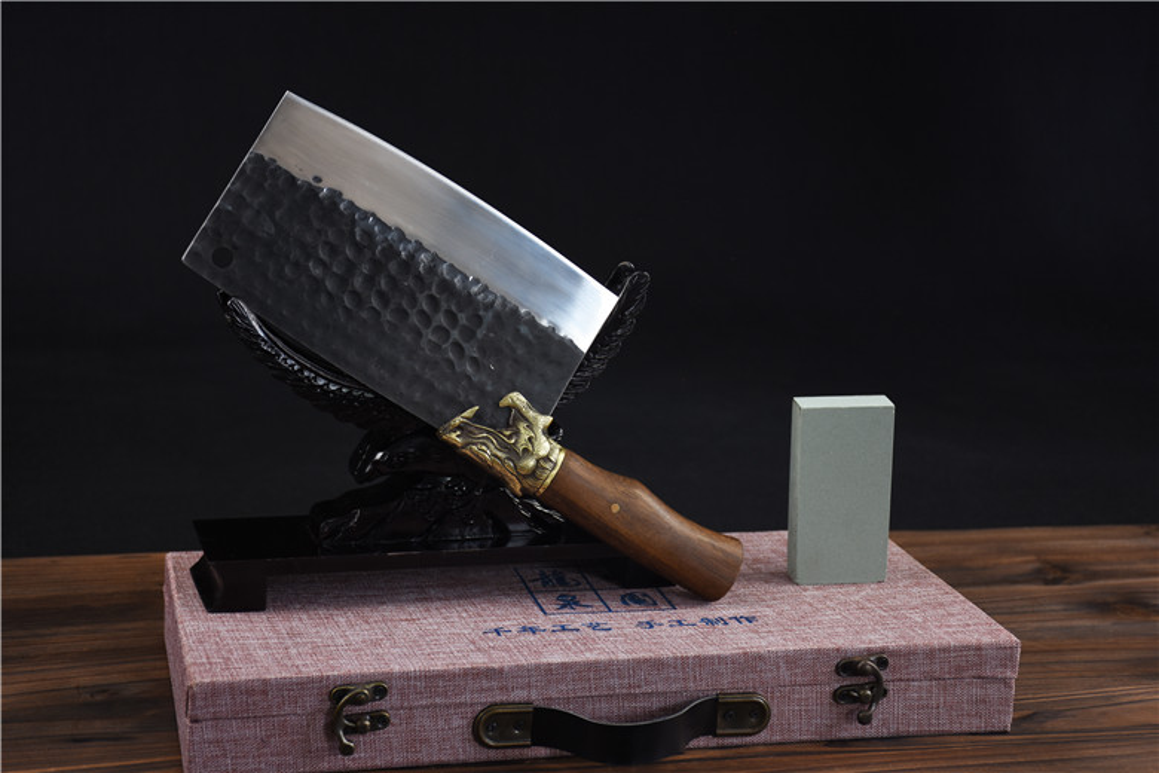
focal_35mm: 63
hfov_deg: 31.9
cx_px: 580
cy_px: 386
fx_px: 2028
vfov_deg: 21.6
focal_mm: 42
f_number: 4.5
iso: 100
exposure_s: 1/30
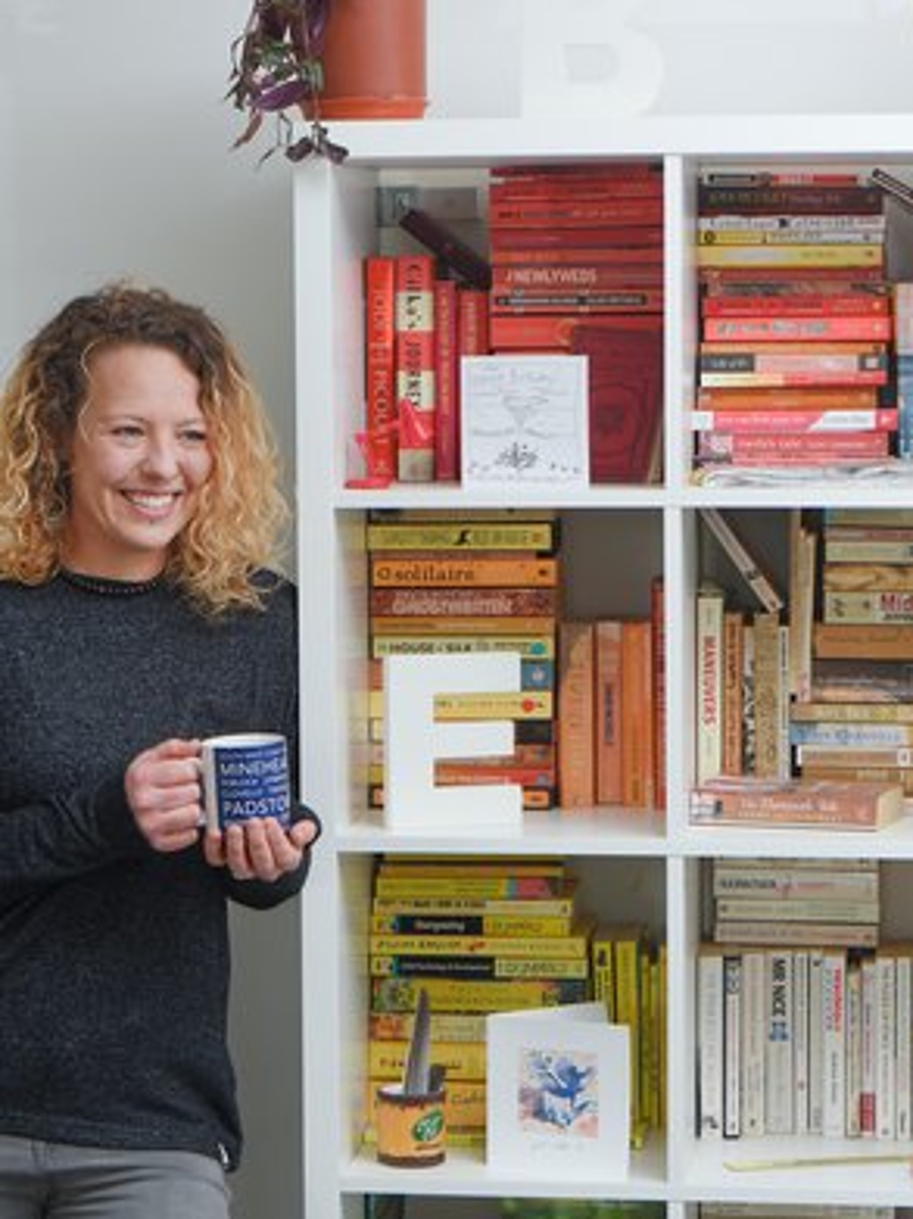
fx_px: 4152
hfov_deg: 12.5
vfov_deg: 16.7
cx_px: 411
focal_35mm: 118
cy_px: 614
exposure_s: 1/160
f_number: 2.8
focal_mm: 80
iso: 320
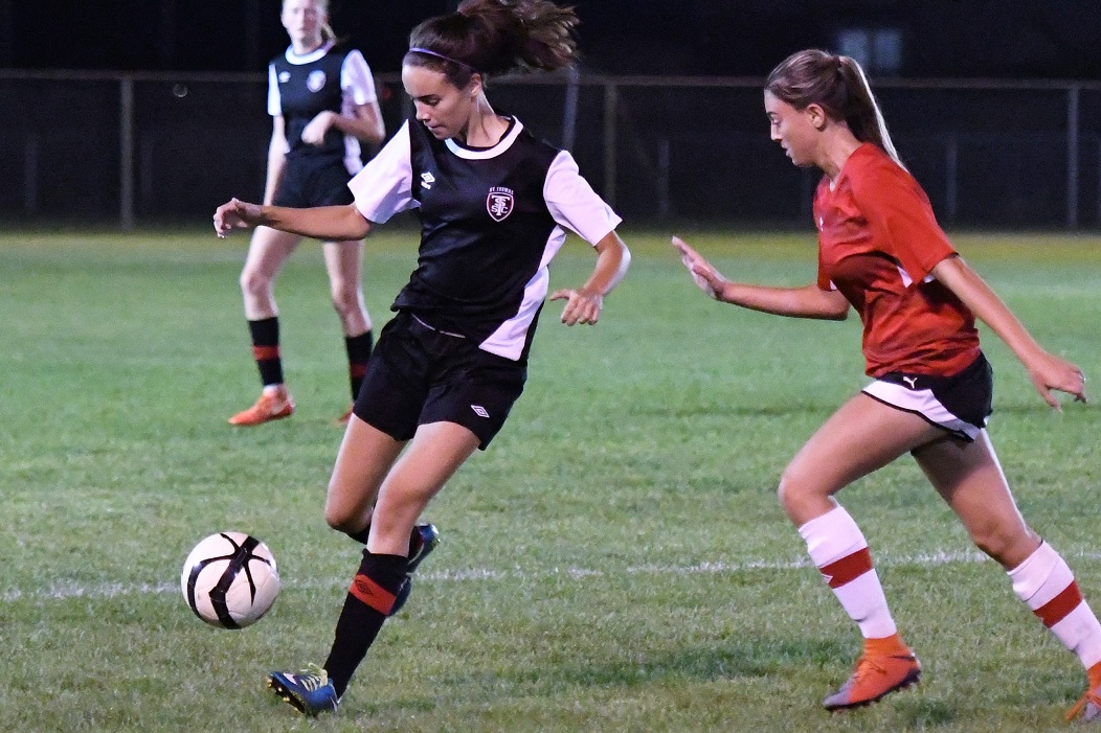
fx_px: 4816
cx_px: 550
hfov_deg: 13.0
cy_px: 366
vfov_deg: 8.7
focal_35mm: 158
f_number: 2.8
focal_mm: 105
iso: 12800
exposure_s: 1/1000
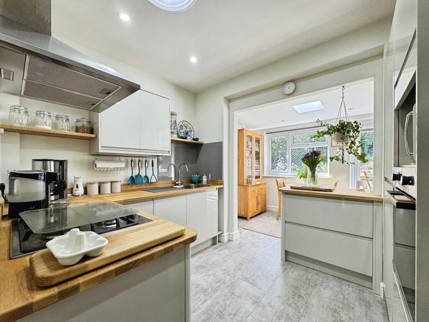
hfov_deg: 102.0
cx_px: 214
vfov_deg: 85.7
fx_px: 174
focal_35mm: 14
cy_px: 161
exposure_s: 1/100
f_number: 2.2
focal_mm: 2.22
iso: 80
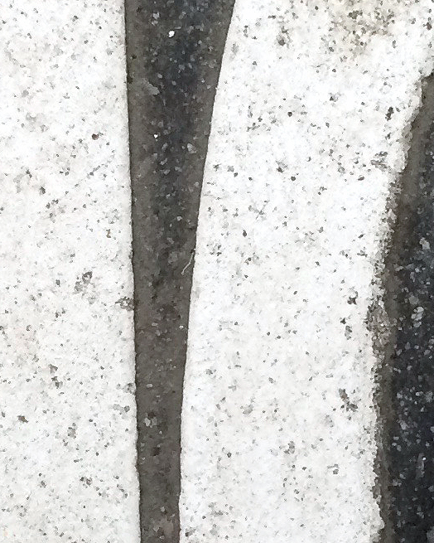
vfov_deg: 13.6
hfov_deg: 10.9
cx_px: 261
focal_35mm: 141
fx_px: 2264
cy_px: 444
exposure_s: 1/33
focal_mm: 4.15
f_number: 2.2
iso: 64
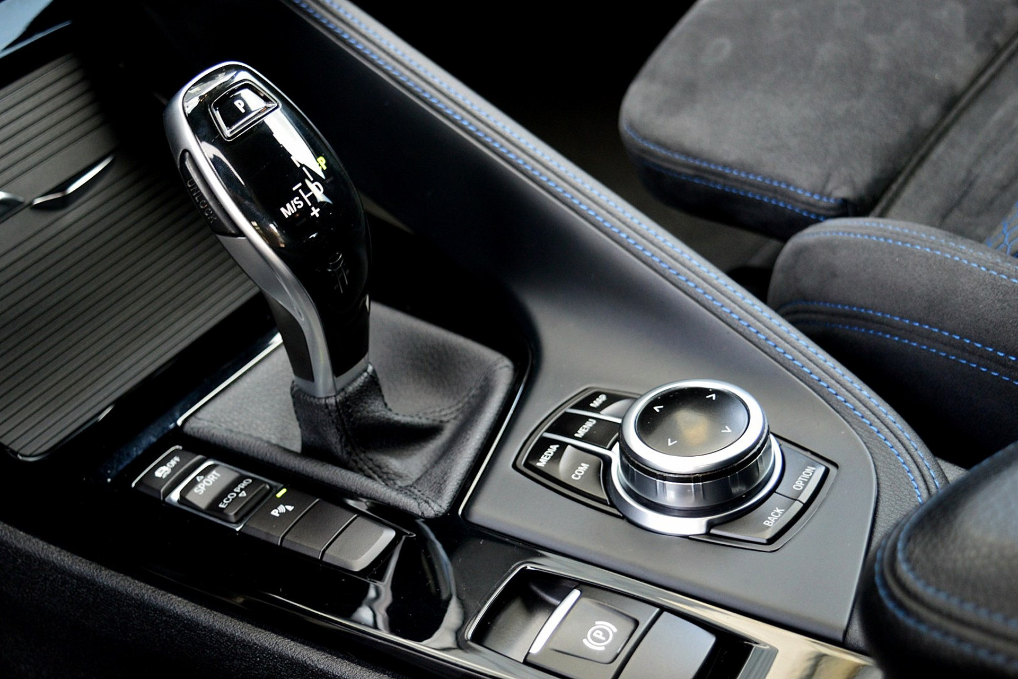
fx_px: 1527
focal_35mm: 54
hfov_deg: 36.9
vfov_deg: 25.1
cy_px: 340
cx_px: 509
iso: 800
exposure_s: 1/50
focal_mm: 36
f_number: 4.8
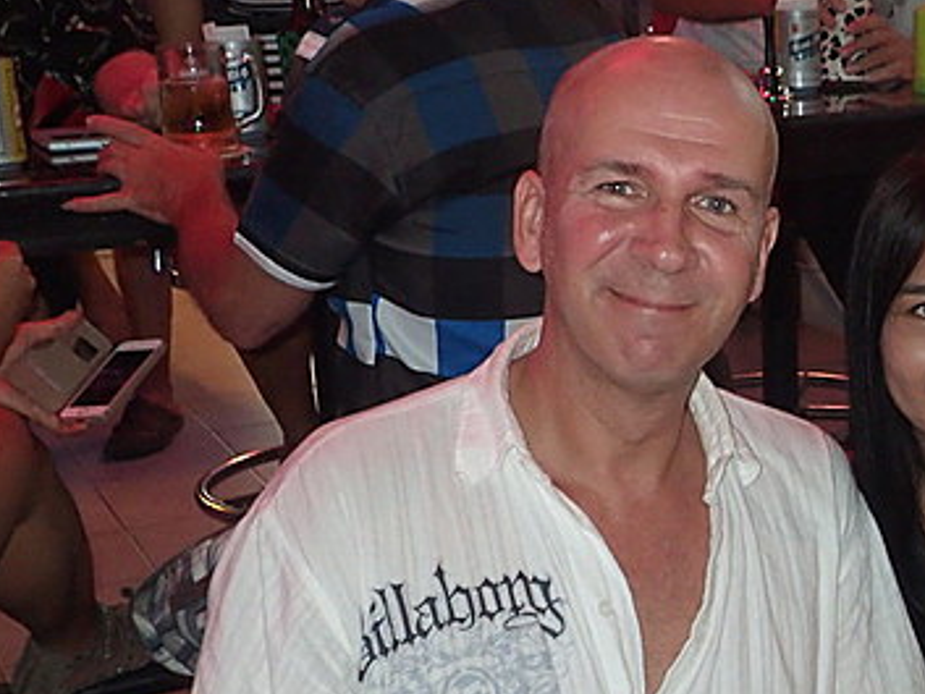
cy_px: 461
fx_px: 1818
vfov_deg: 21.5
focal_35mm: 68
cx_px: 954
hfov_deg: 26.8
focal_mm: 5.5
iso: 400
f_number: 2.3
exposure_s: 1/30
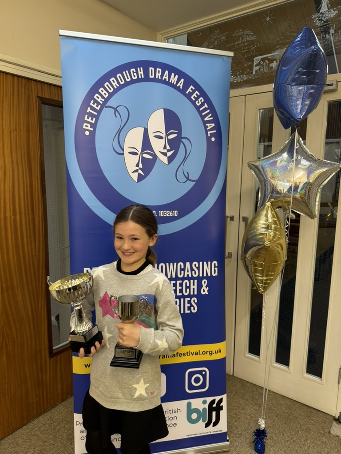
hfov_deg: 56.8
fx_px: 315
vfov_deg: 71.6
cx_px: 170
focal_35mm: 24
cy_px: 227
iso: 125
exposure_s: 1/50
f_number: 1.78
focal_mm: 6.76
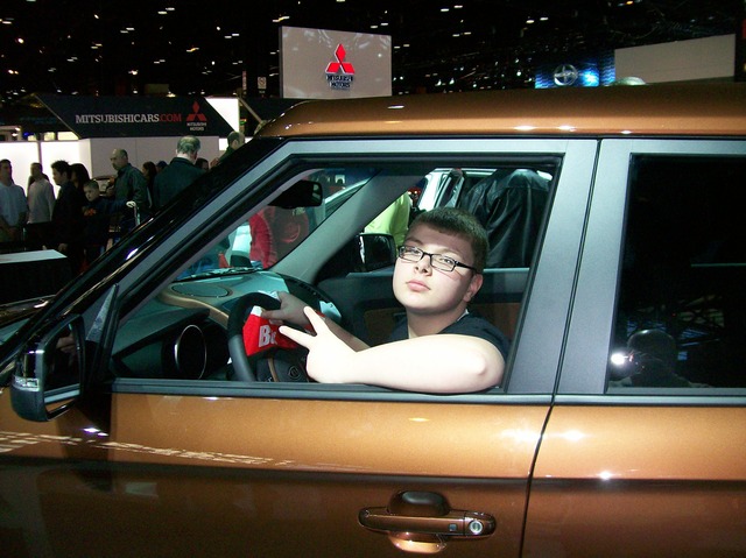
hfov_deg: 51.4
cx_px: 373
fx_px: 775
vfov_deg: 39.6
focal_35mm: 36
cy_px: 279
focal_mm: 6
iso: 140
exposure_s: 1/89.1
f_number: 2.7
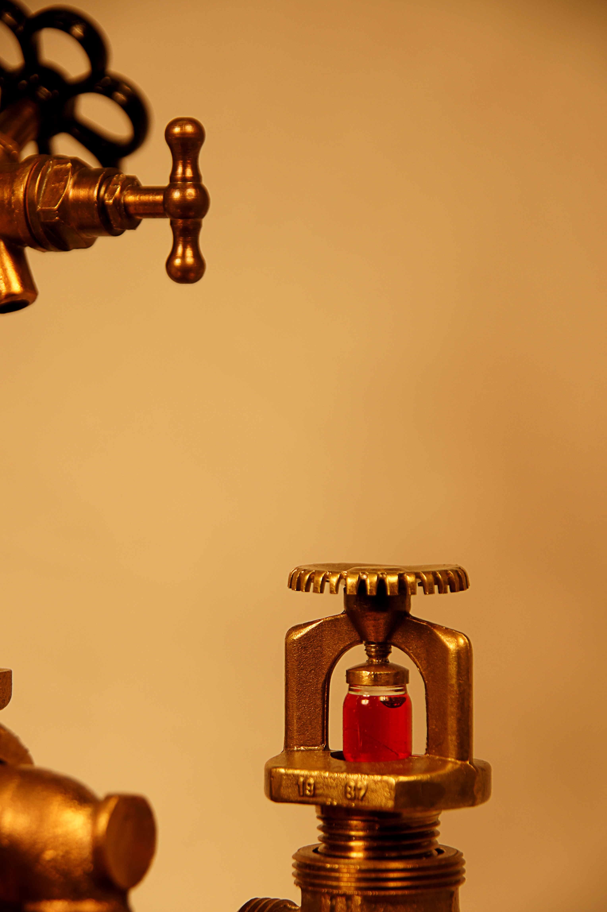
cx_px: 304
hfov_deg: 9.1
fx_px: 3798
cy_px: 456
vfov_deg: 13.7
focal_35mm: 150
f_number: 6.3
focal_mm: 100
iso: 100
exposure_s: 1/200
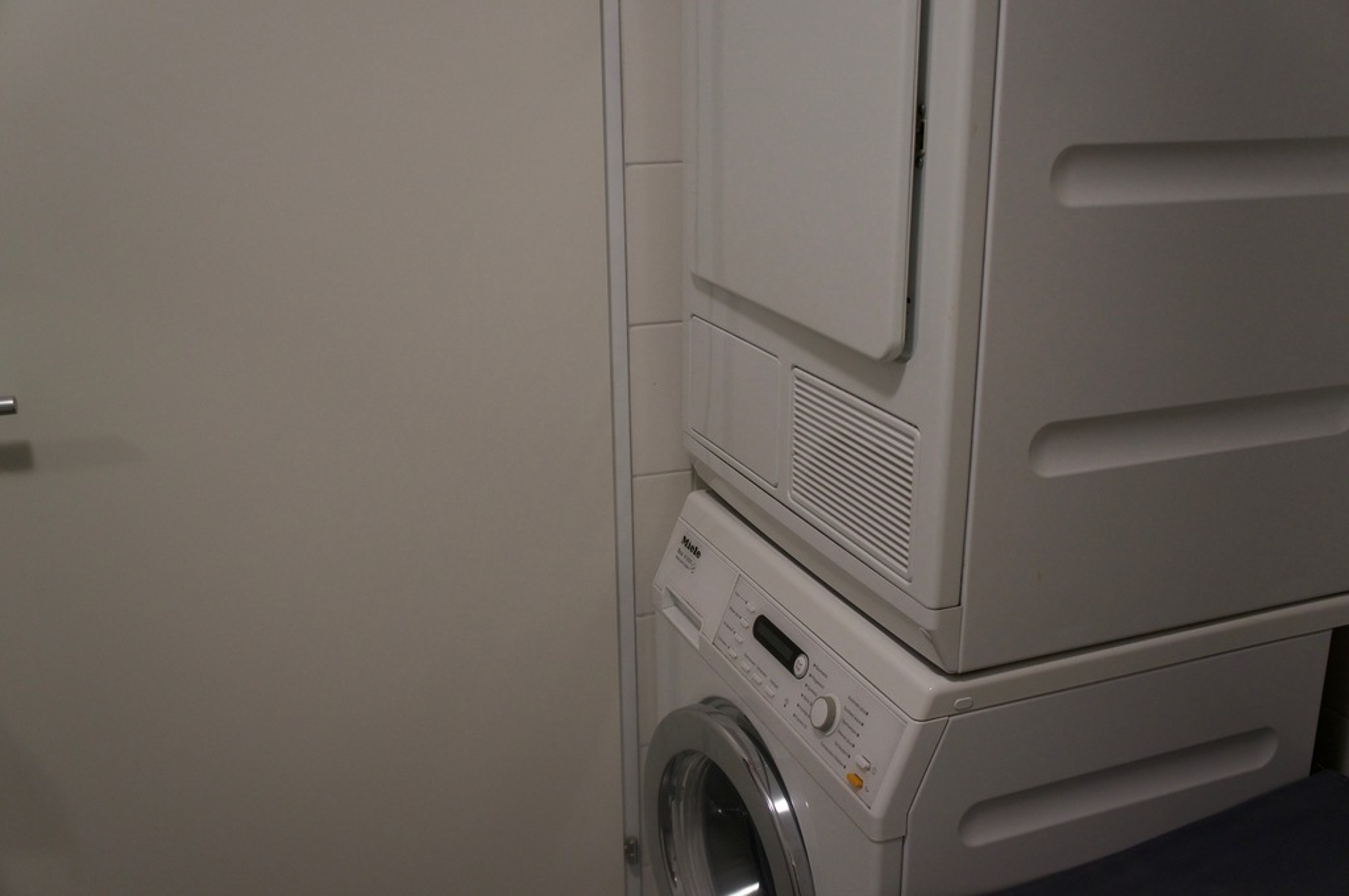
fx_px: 1235
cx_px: 674
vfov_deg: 39.9
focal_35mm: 33
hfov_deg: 57.3
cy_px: 448
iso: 640
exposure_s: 1/60
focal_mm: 22
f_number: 4
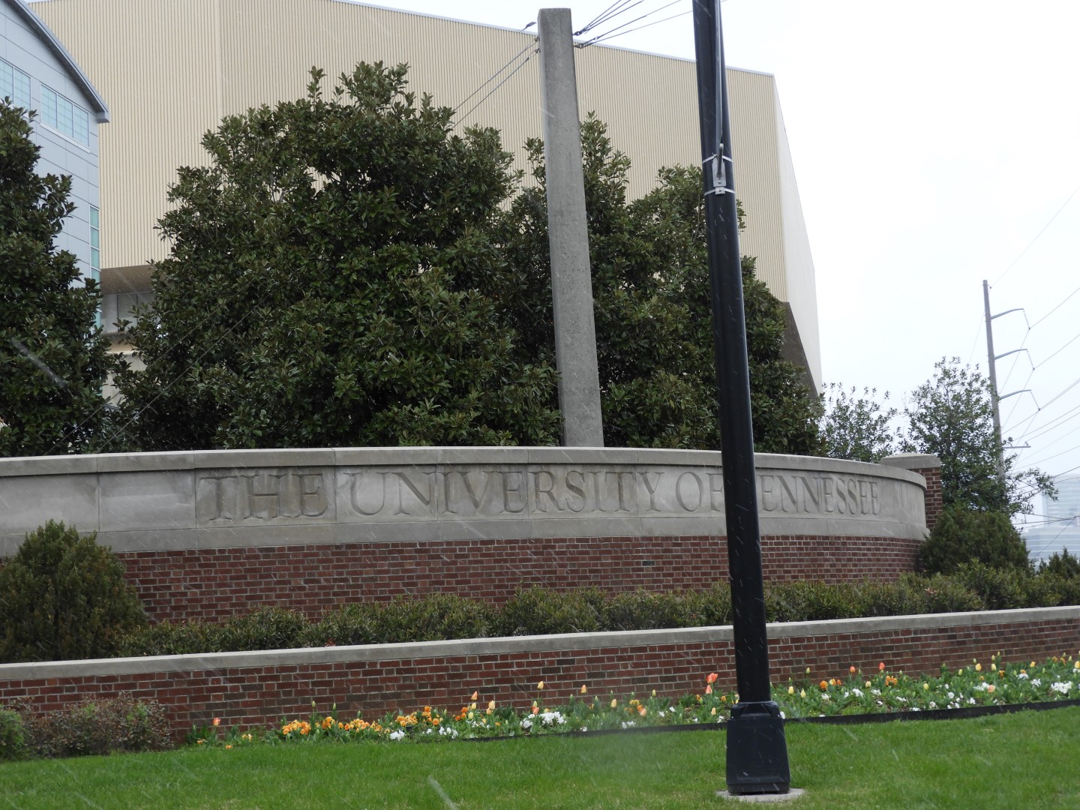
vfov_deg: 24.4
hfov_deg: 32.2
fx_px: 1872
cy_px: 405
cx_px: 540
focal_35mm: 60
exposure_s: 1/100
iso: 100
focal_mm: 10.7
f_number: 4.2
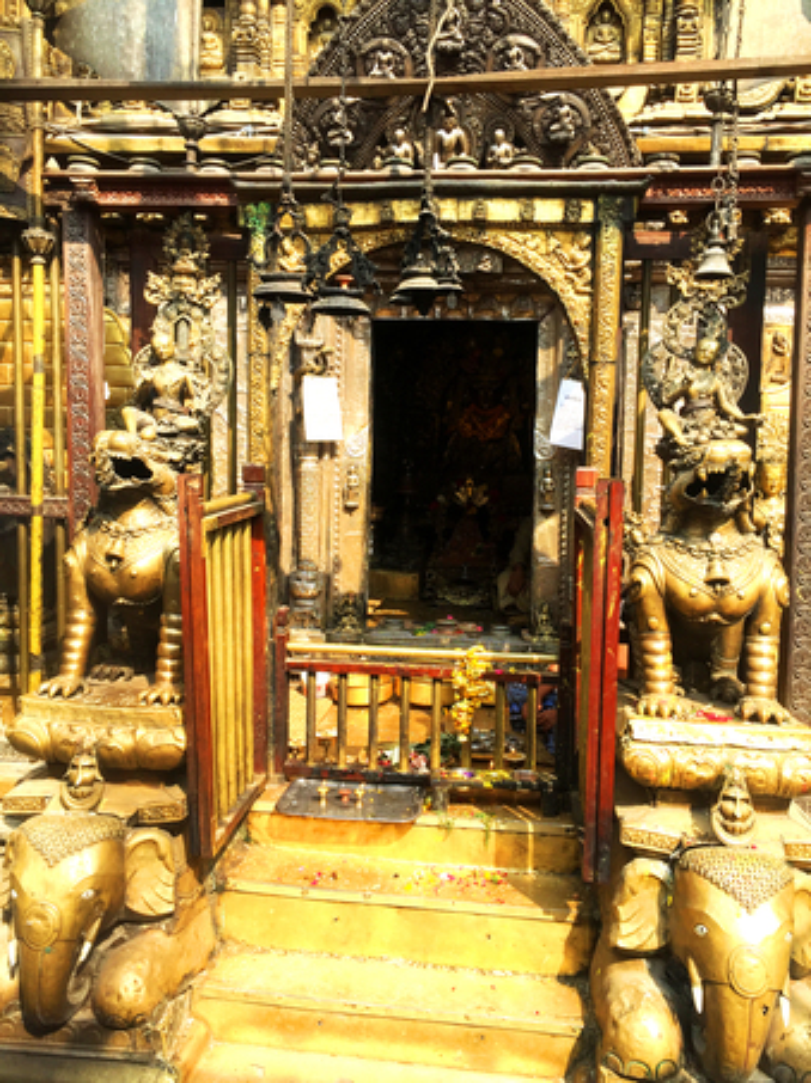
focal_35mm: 29
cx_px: 406
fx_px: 907
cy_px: 542
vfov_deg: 61.7
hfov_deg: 48.2
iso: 32
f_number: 2.2
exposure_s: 1/599
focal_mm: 4.15
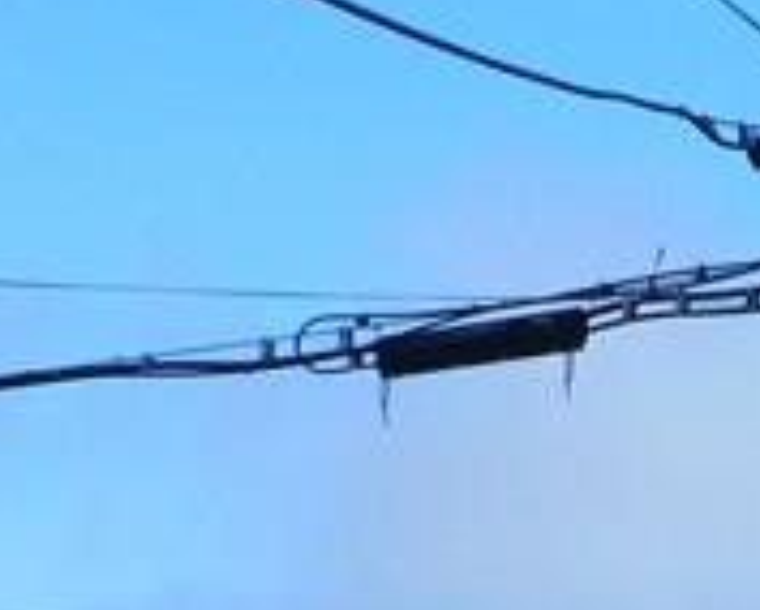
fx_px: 5202
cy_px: 799
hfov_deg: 7.8
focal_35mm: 231
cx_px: 1743
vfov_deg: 6.6
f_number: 3.9
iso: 100
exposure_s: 1/800
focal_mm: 7.4
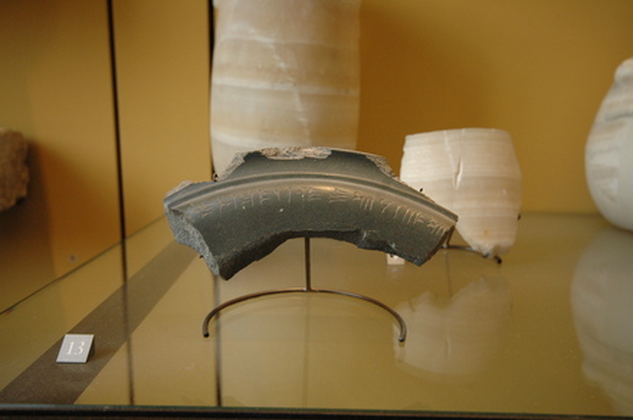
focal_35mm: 30
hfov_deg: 62.0
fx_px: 527
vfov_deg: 43.5
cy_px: 210
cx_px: 316
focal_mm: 20
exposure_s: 1/25
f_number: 5.6
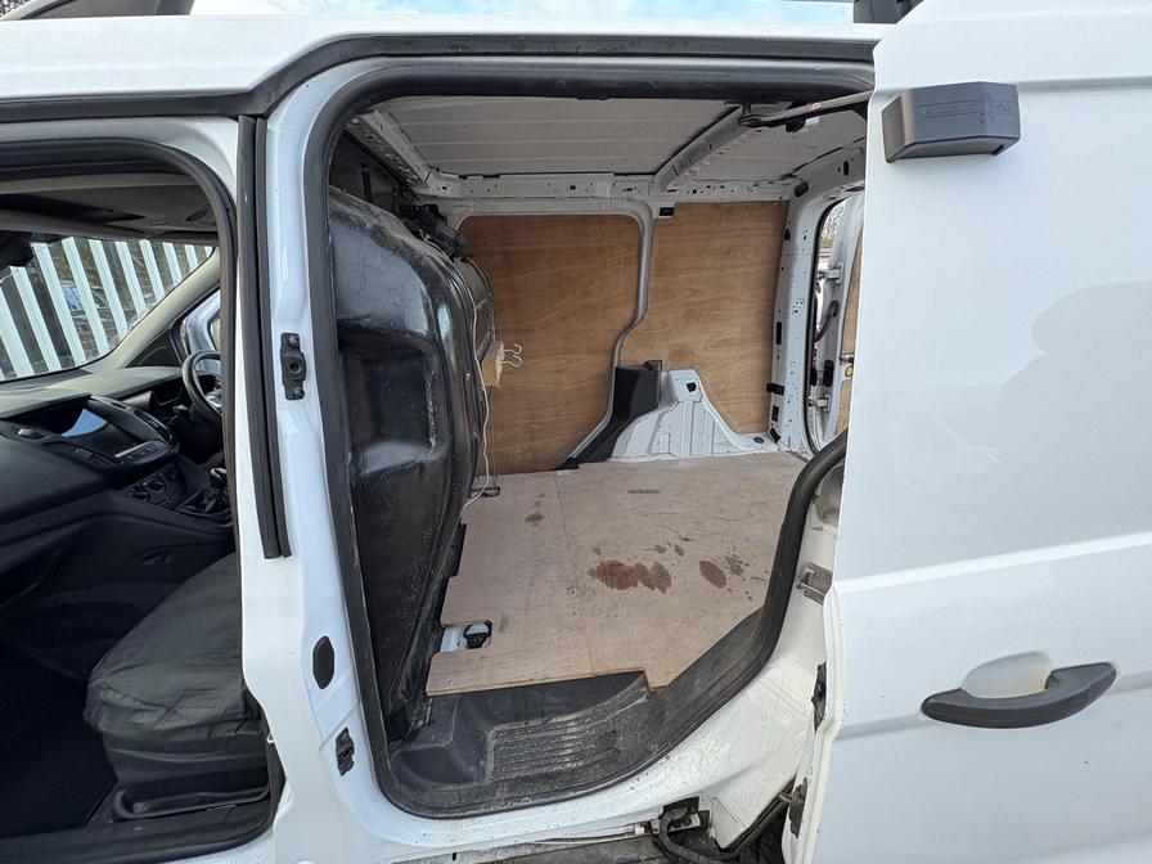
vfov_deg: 85.7
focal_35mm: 14
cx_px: 576
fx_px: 466
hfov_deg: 102.1
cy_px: 432
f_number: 2.2
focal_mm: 2.22
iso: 80
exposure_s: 1/99
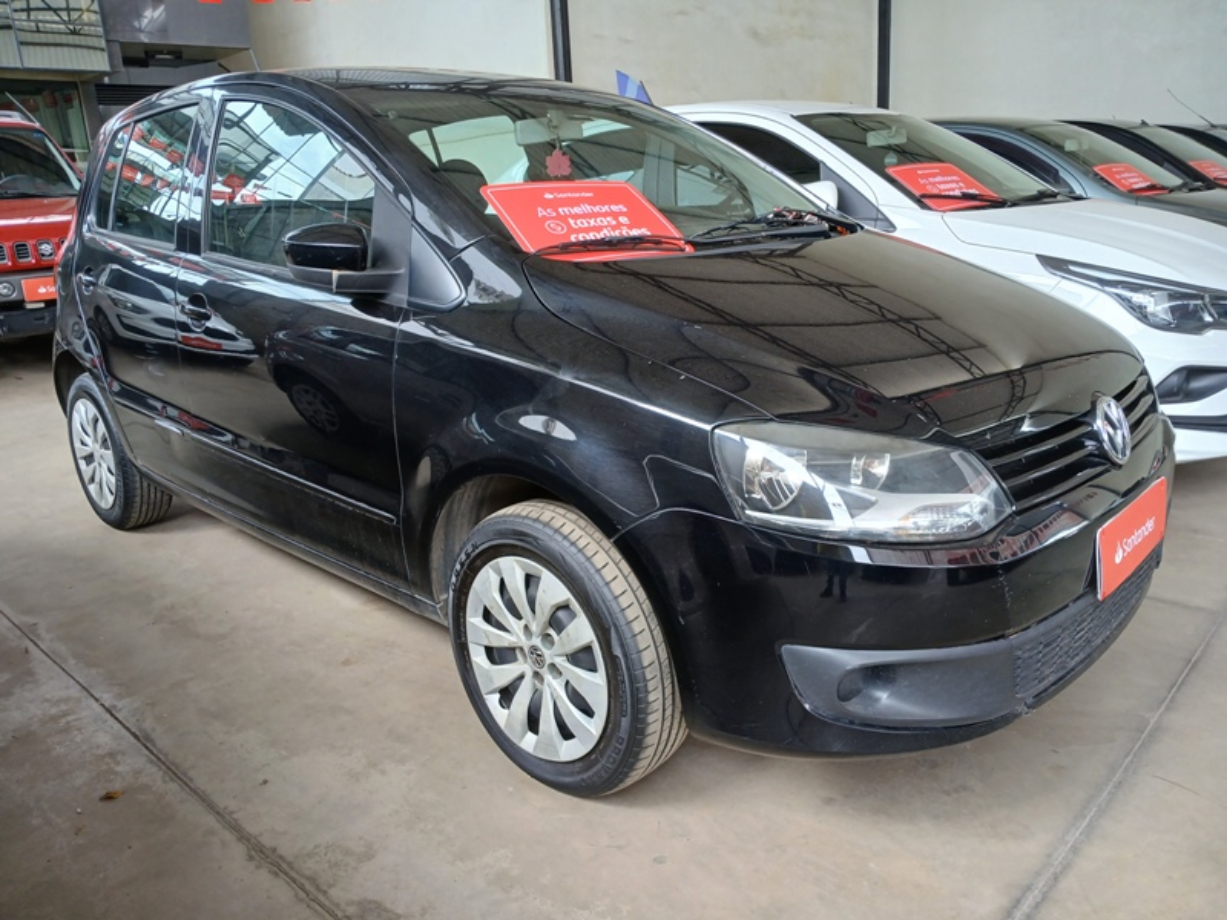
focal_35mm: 26
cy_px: 460
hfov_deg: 67.3
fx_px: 922
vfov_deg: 53.1
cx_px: 614
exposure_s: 1/60
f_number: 1.8
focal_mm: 3.98
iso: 50
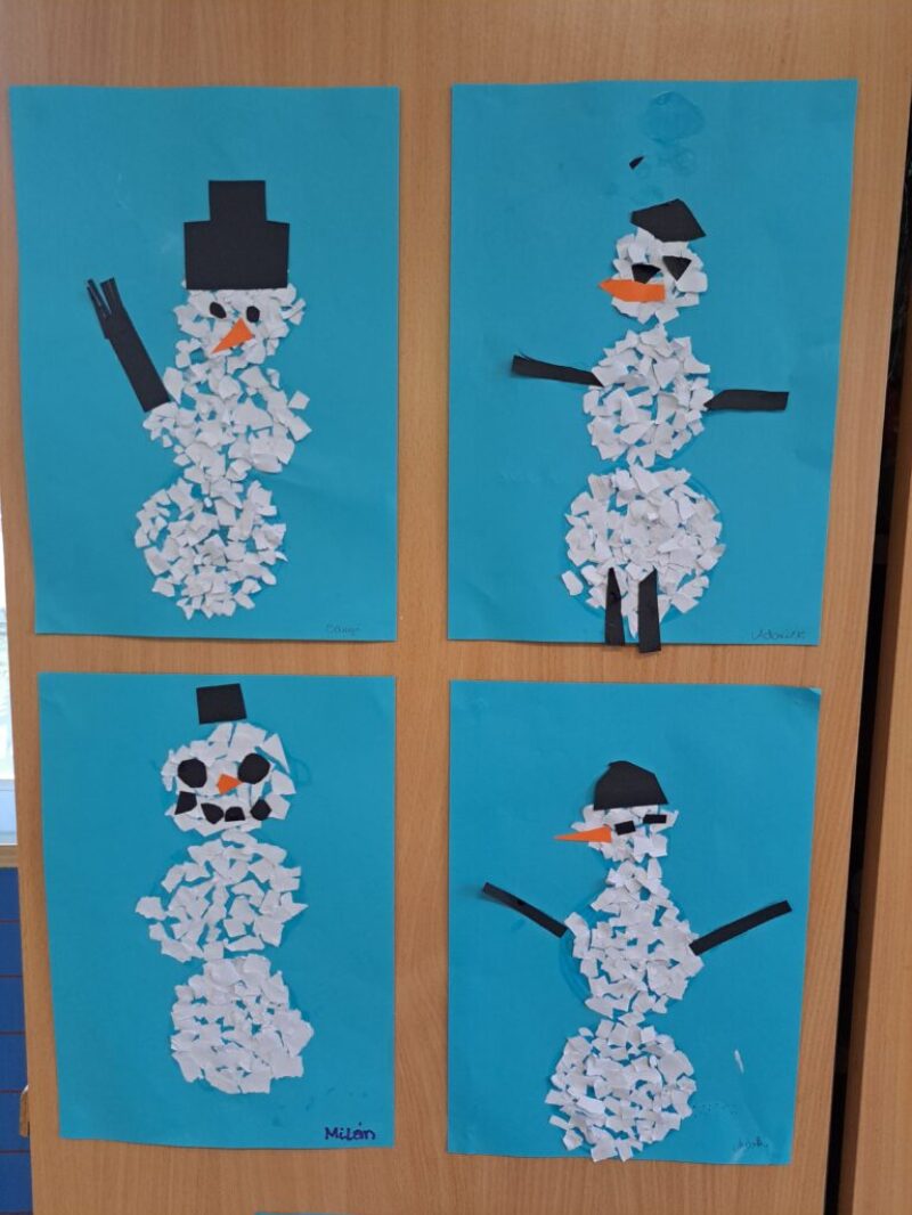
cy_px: 608
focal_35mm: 24
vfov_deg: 71.6
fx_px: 843
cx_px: 456
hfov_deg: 56.8
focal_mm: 5.23
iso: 400
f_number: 1.8
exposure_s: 1/50
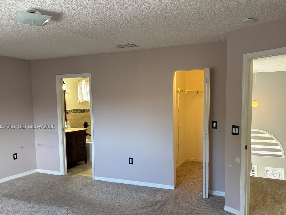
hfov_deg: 58.2
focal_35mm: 31
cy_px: 127
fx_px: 256
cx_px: 159
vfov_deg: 45.2
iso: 100
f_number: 1.6
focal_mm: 5.96
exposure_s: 1/60
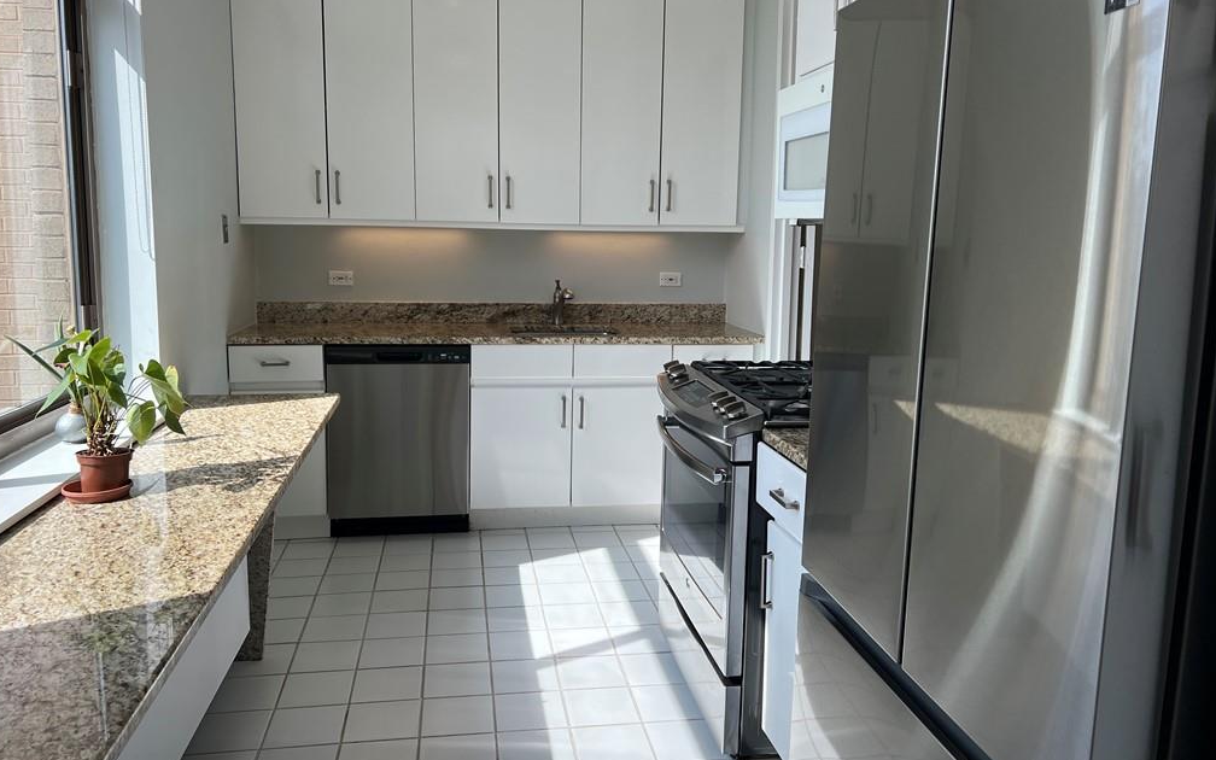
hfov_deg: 66.5
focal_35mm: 28
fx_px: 928
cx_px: 602
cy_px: 344
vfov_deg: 44.5
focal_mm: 5.7
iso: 50
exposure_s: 1/1252
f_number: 1.5
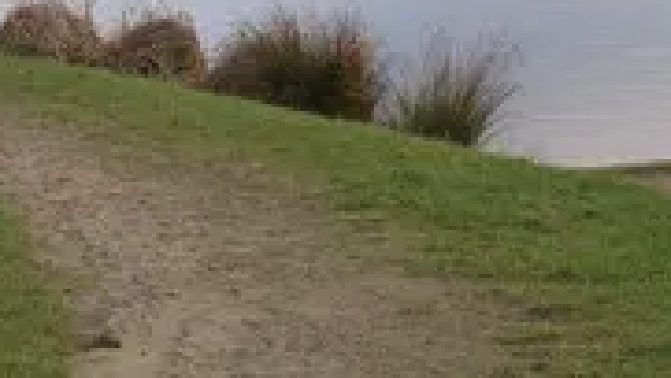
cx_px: 122
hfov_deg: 12.4
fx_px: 3079
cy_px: -141
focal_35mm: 173
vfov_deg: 6.9
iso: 50
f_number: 3.4
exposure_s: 1/86
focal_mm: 9.1
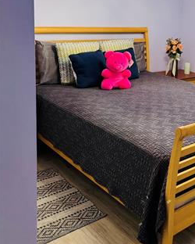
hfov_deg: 32.0
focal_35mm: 45
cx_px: 172
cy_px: 66
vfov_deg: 40.2
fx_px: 324
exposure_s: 1/120
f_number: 1.78
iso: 200
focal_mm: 6.76
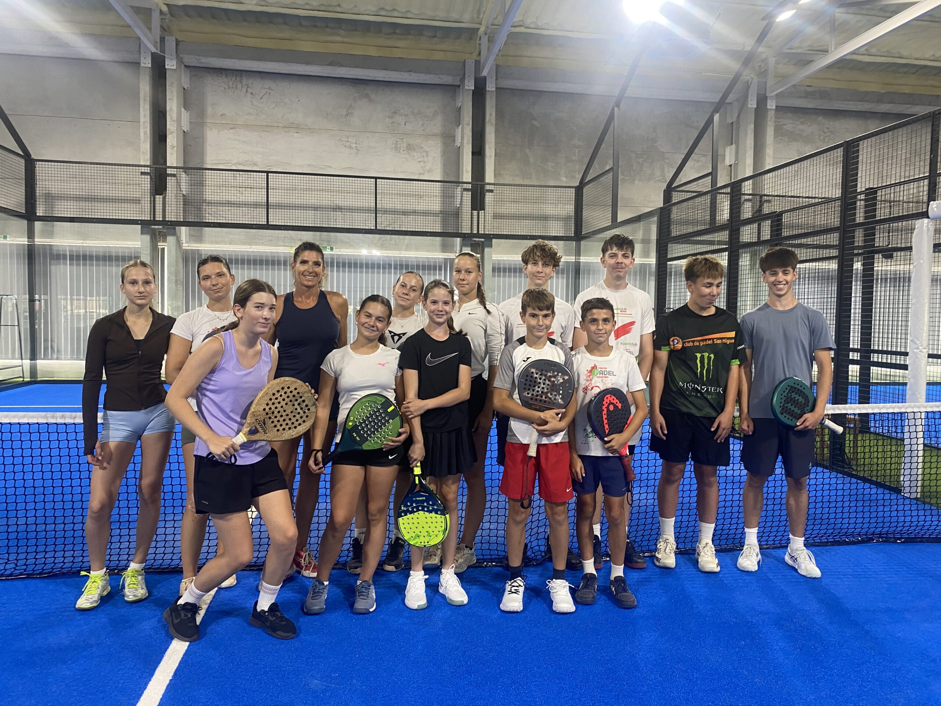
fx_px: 707
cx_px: 470
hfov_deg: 67.3
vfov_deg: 53.1
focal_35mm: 26
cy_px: 353
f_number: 1.8
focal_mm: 4.25
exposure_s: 1/50
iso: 80
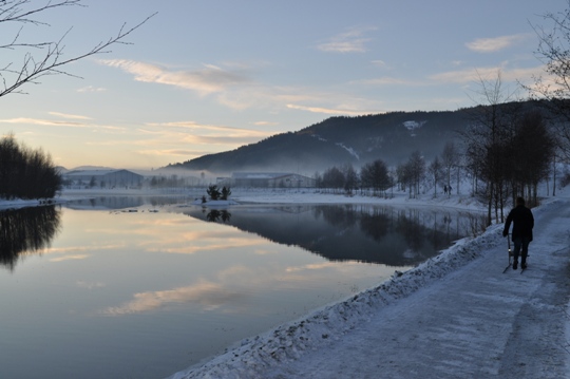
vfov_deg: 30.8
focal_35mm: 44
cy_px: 190
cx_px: 285
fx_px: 688
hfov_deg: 45.0
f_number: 10
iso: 200
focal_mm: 29
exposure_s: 1/200
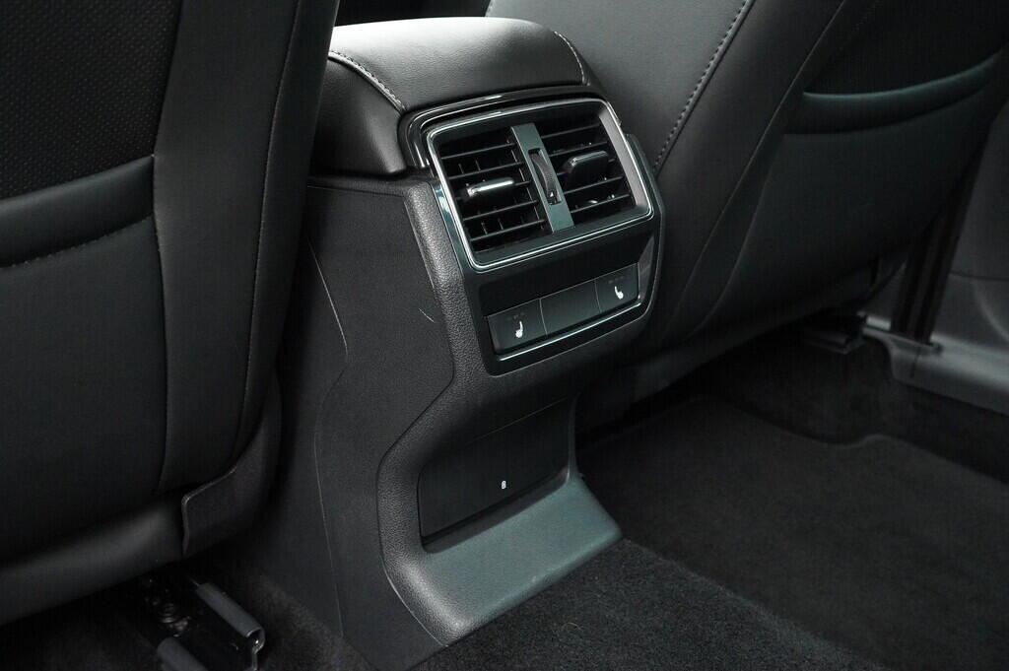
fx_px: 1008
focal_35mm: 36
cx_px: 504
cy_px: 336
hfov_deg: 53.2
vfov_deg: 36.8
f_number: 5.6
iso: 6400
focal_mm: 24
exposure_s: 1/80
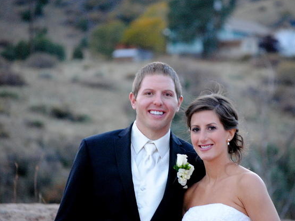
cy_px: 111
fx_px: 2067
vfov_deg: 6.1
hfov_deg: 8.2
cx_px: 170
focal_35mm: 243
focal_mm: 145
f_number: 5
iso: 1600
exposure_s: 1/100
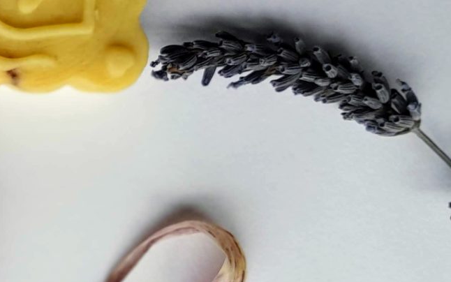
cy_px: 101
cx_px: -175
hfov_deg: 21.6
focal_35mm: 84
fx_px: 1033
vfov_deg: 15.5
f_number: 2
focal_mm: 4.6
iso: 40
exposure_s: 1/50
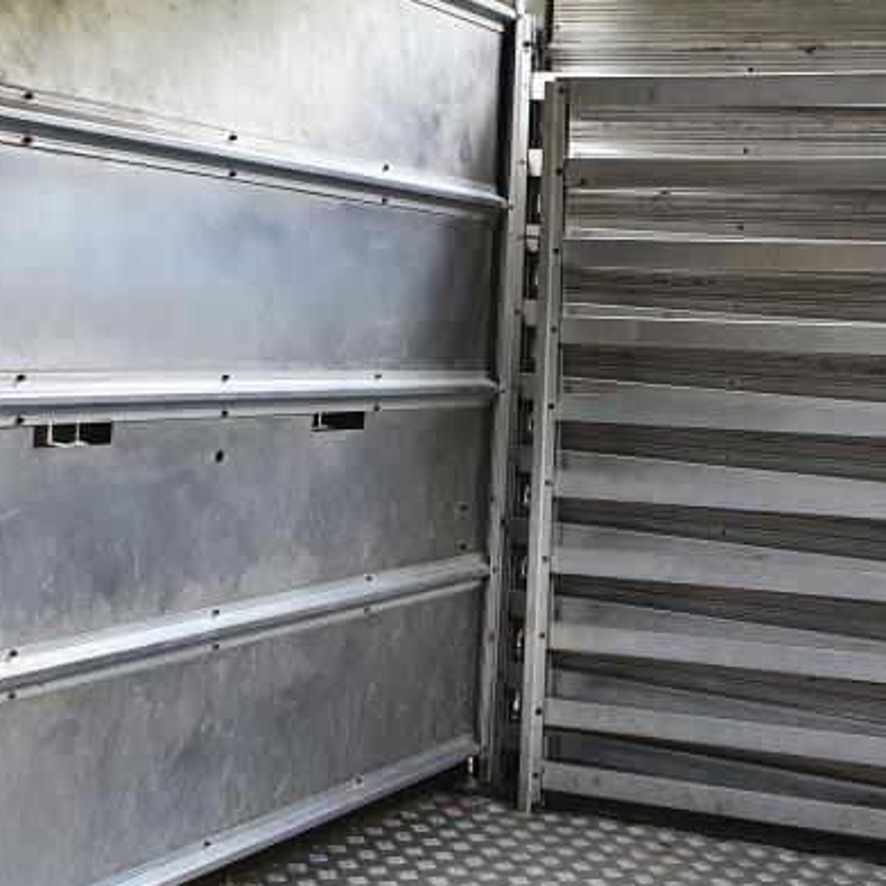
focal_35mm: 60
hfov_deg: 28.2
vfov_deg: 28.6
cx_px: 653
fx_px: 1737
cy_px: 466
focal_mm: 4.32
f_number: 2.4
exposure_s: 1/100
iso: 160
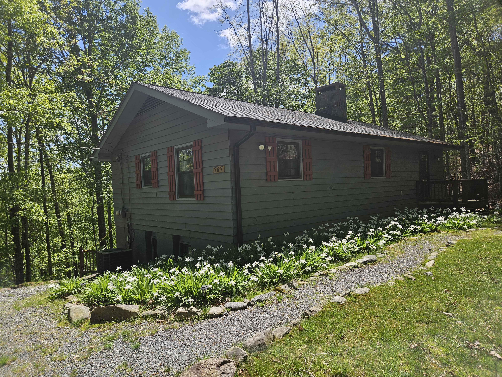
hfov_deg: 73.9
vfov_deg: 58.9
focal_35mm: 23
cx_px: 251
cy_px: 188
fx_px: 334
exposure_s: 1/1293
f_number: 1.8
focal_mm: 5.4
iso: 25
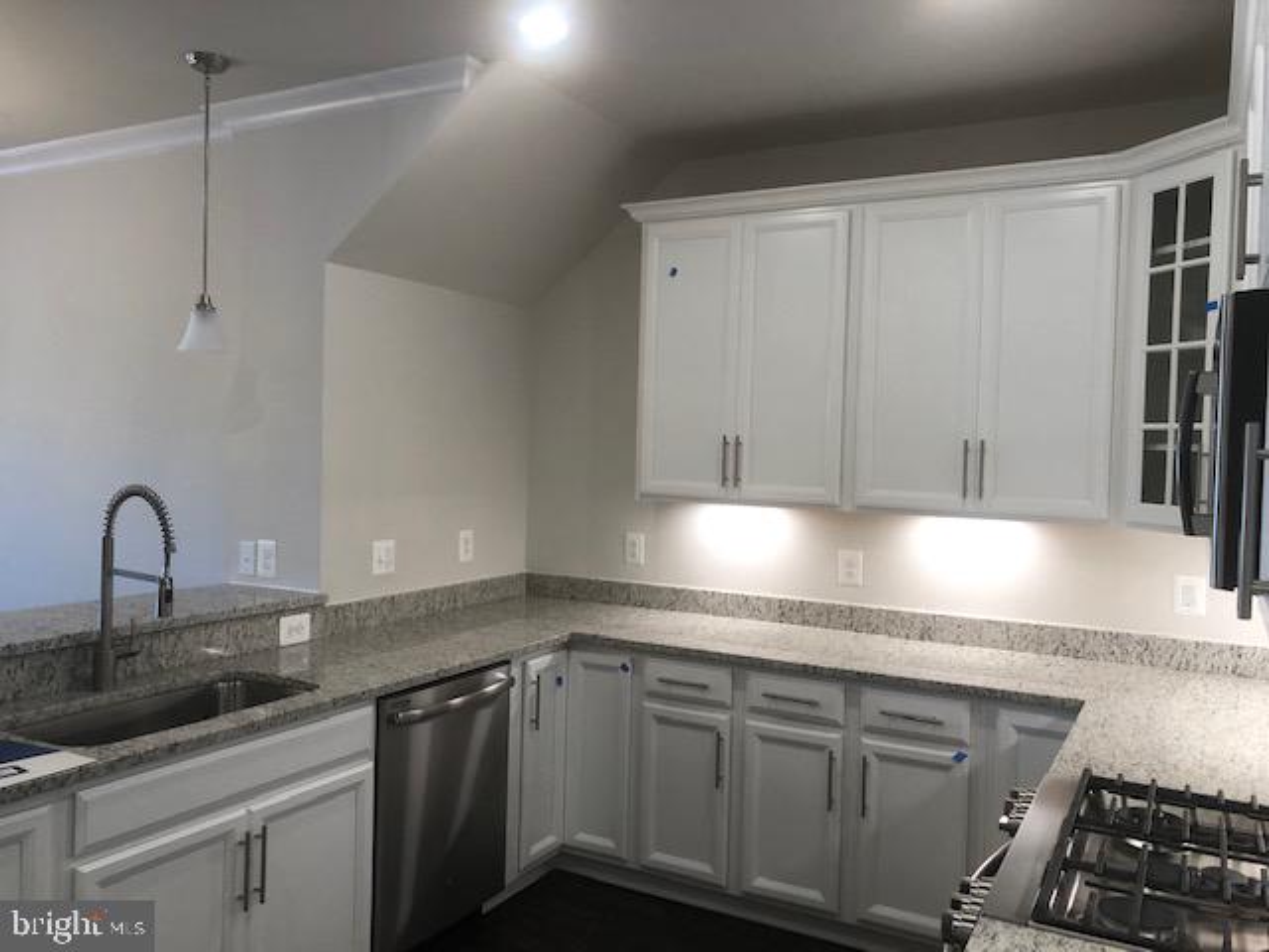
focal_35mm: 28
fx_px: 1026
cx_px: 634
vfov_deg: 49.7
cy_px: 476
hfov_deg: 63.4
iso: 25
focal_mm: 3.99
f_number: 1.8
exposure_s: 1/30
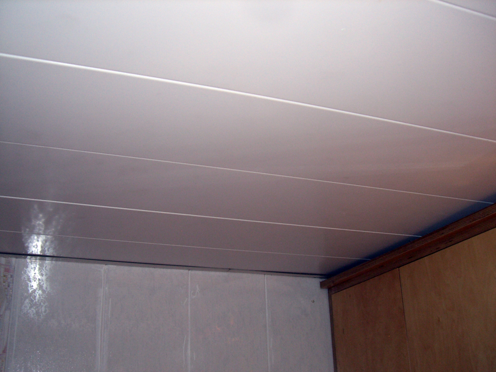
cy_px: 186
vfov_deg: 37.7
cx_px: 248
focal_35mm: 38
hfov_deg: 49.0
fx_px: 544
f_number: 2.7
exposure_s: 1/60
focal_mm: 6.2
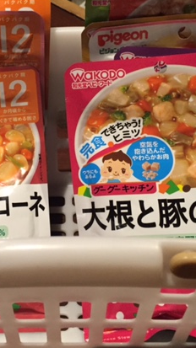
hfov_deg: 24.1
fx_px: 453
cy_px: 147
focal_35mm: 49
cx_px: 41
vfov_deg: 42.0
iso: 250
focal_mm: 4.15
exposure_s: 1/30
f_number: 2.2
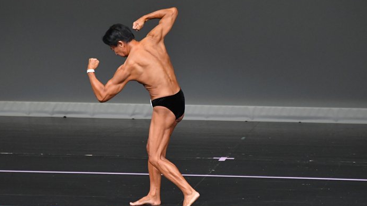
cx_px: 176
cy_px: 112
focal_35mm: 403
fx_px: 3922
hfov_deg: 5.4
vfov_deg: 3.0
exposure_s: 1/400
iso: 4000
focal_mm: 230
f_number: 5.6
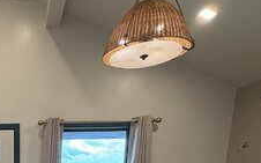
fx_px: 299
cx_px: 1
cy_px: 237
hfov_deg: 41.3
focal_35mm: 42
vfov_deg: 24.5
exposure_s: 1/120
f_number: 2.2
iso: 200
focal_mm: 2.22
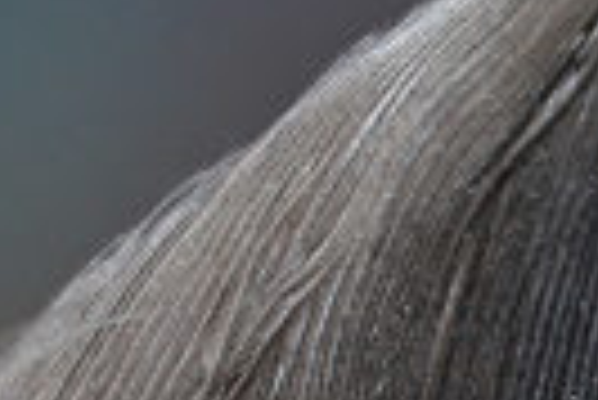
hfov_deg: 3.4
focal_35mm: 608
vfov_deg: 2.3
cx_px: 535
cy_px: 737
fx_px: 10110
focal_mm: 90
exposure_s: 1/50
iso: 800
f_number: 10
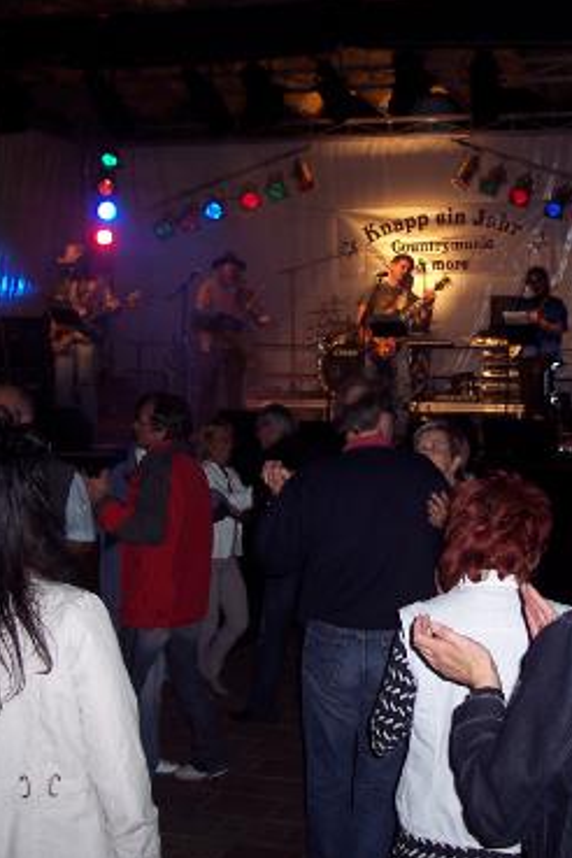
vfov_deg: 36.2
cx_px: 344
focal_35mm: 55
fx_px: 1311
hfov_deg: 24.6
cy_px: 431
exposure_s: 1/60
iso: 100
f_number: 2.8
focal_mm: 8
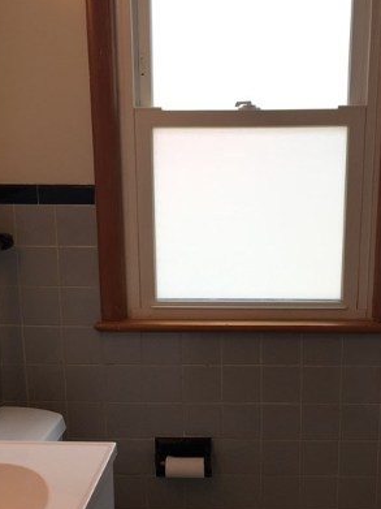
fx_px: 837
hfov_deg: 25.6
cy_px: 368
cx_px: 213
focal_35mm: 57
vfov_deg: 33.3
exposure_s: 1/120
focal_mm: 4.15
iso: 32
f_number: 2.2
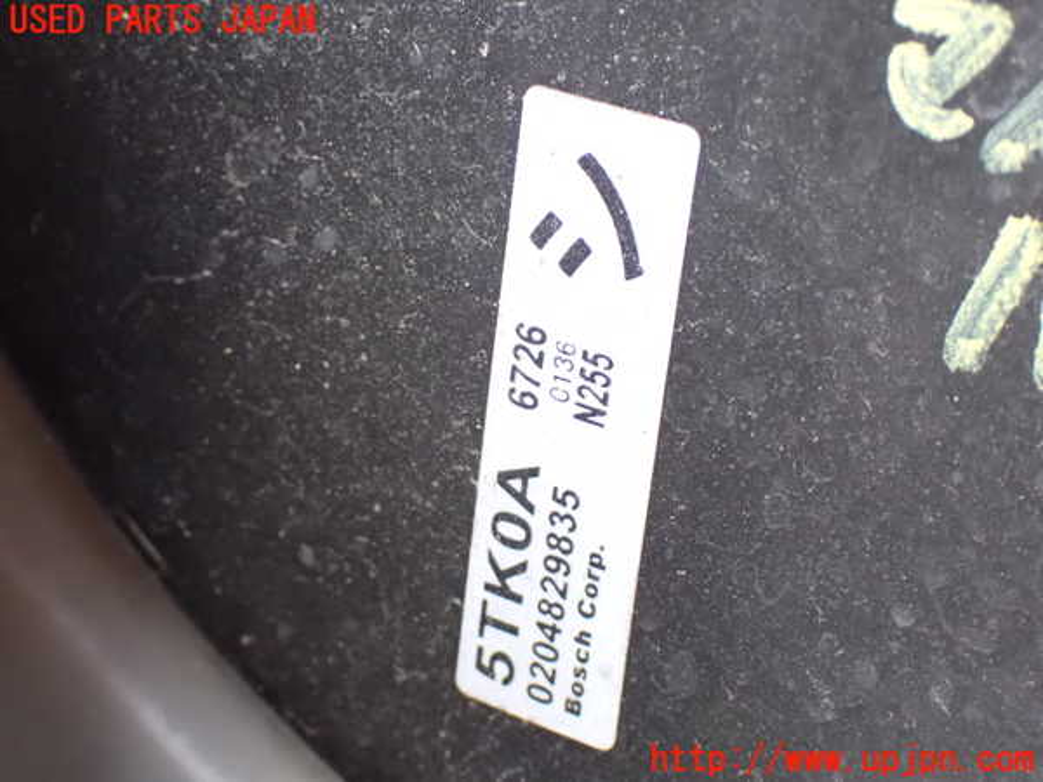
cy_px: 391
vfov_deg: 20.7
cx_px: 522
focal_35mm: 71
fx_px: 2139
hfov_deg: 27.4
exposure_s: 1/60
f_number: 3.9
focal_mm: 12.73
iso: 1600
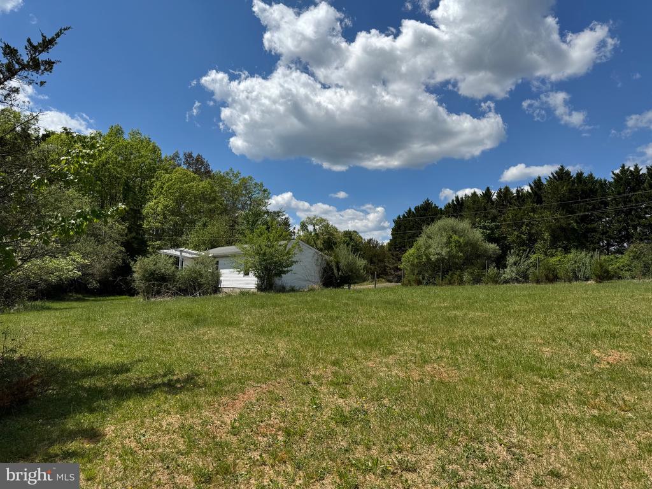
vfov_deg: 56.8
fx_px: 452
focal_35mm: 24
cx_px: 326
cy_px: 244
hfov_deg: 71.6
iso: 80
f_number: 1.78
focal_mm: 6.76
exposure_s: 1/7937
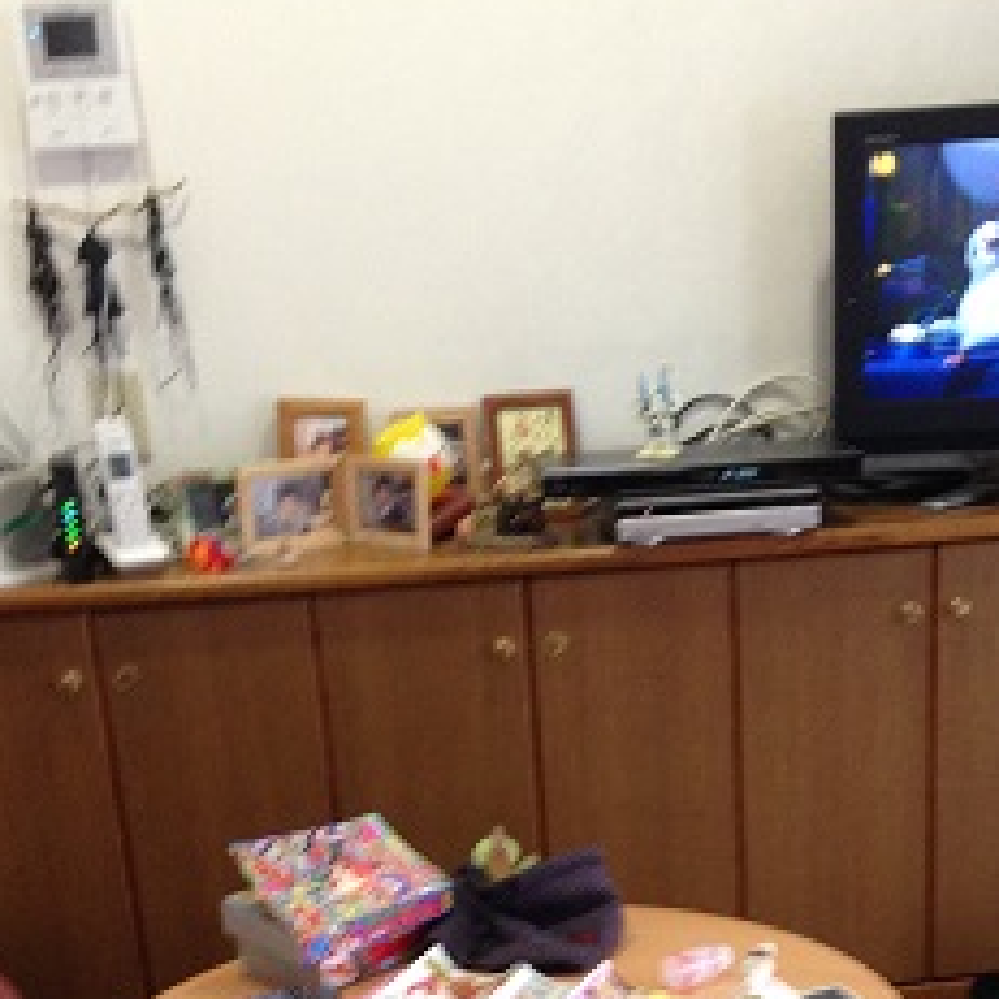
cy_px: 999
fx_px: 2024
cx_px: 631
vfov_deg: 26.3
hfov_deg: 27.6
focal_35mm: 62
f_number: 2.4
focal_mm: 4.12
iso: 200
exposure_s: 1/20
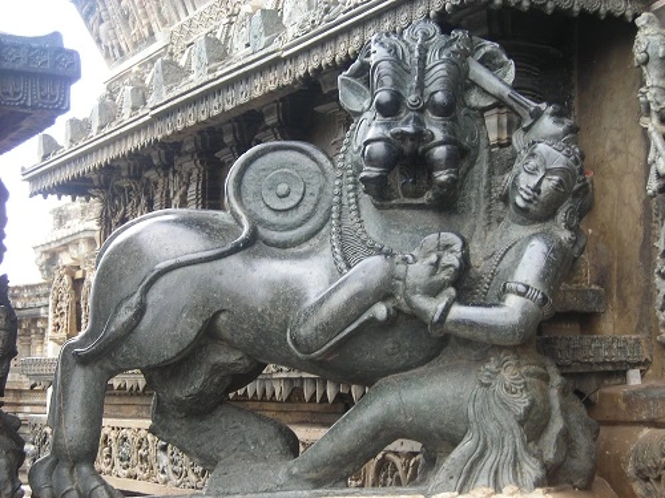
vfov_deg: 19.1
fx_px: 1479
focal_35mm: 77
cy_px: 249
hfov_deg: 25.3
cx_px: 332
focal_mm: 12.7
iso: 50
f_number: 4.2
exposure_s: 1/43
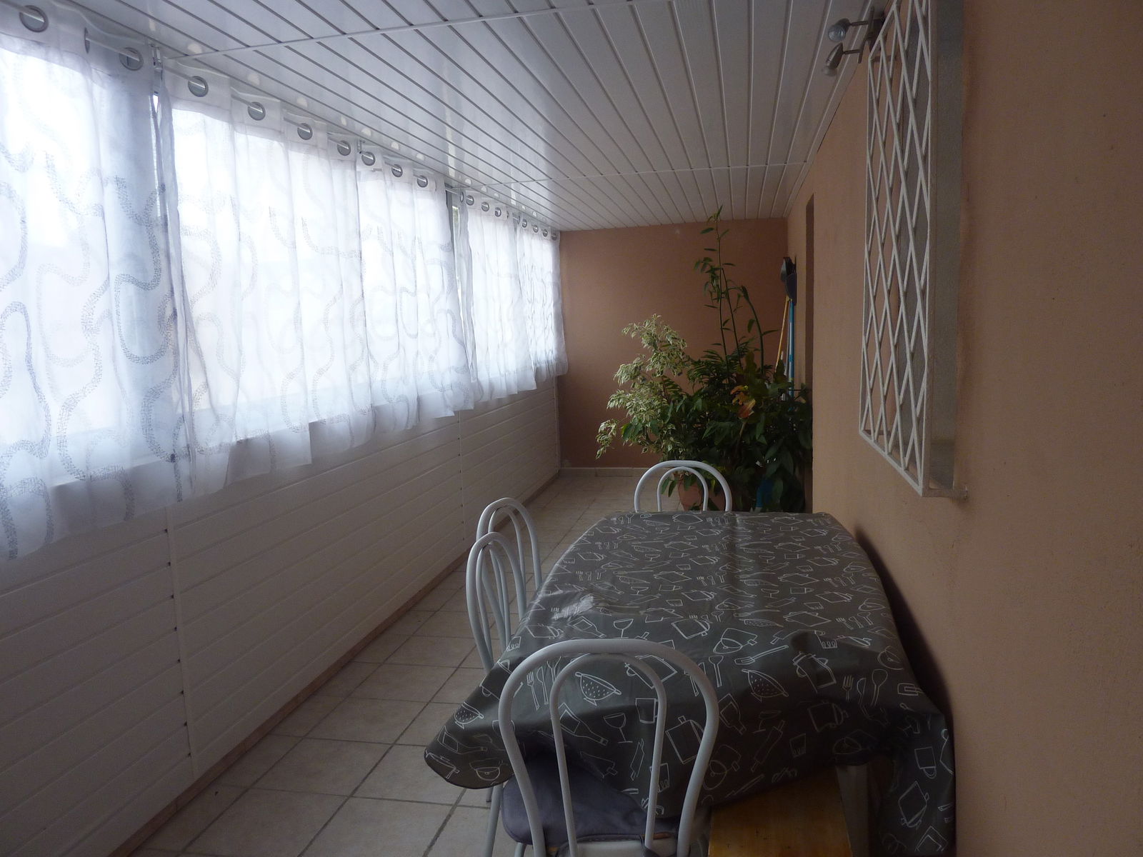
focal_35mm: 25
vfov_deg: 54.9
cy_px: 428
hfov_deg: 69.4
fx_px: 825
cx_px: 572
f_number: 3.3
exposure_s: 1/30
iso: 125
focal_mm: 4.1
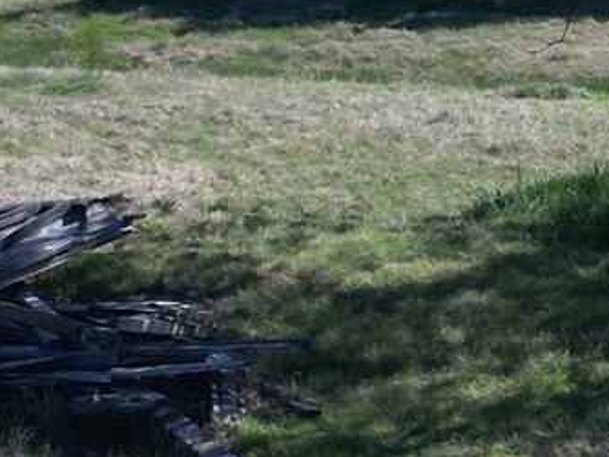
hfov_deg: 12.4
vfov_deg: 10.0
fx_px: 2588
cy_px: 7
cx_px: 1045
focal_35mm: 147
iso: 120
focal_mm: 6.72
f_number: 1.7
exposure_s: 1/2500
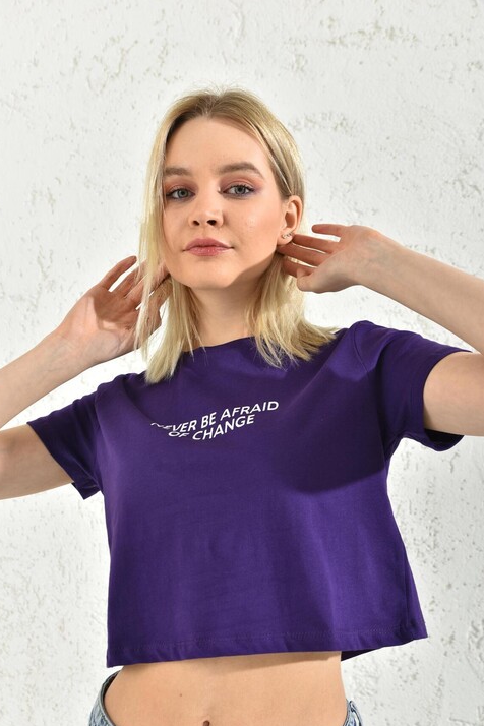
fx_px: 847
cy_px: 379
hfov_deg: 31.9
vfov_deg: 46.4
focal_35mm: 42
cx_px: 241
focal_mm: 40
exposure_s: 1/160
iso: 100
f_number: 7.1
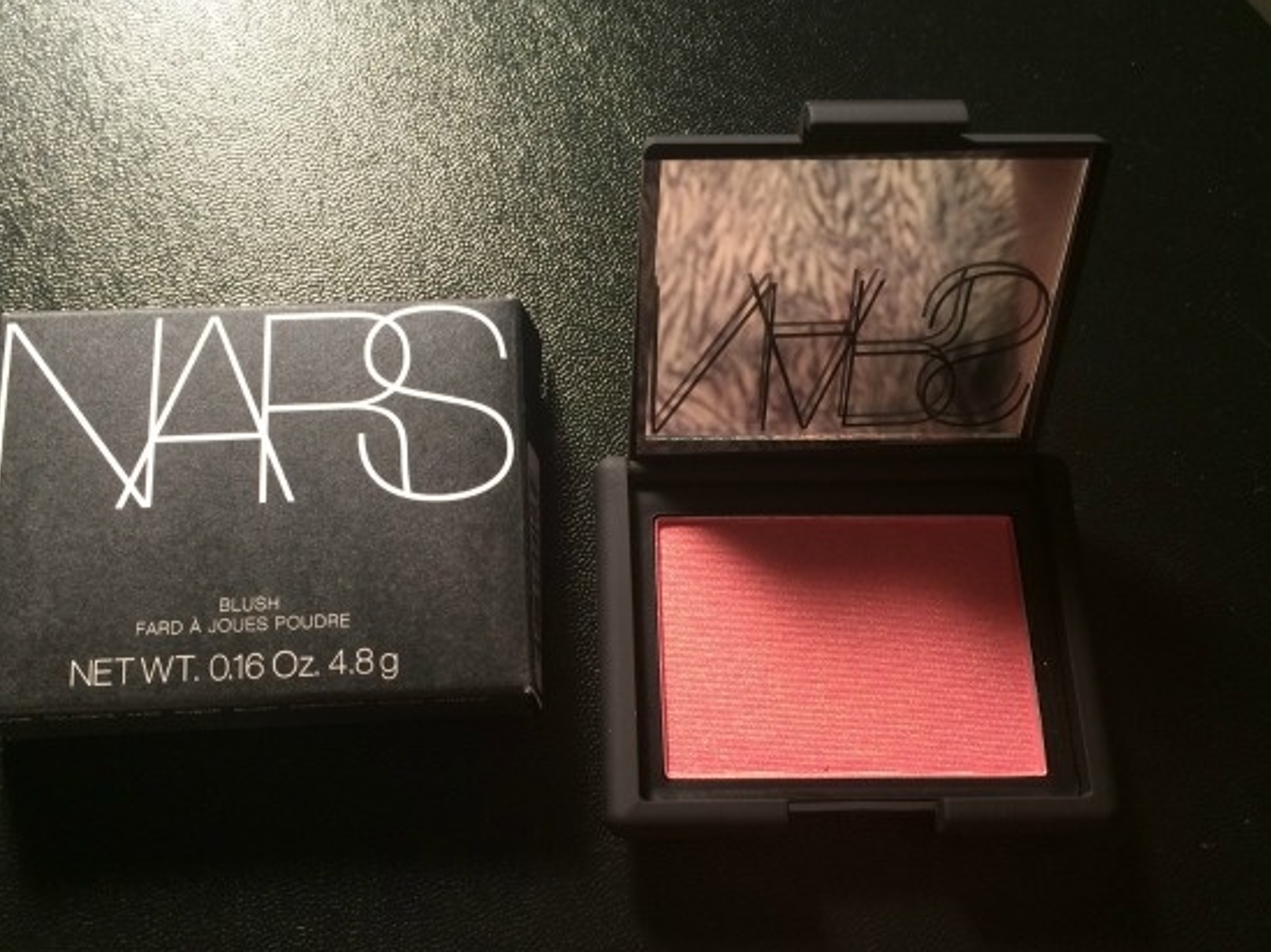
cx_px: 556
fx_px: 1284
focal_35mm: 35
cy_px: 544
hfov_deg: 52.5
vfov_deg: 40.6
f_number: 2.2
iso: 100
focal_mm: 4.12
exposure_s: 1/30
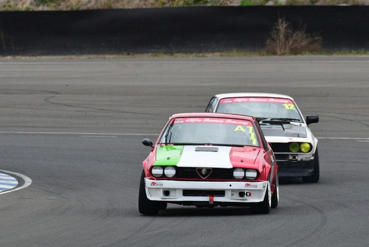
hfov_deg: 2.7
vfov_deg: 1.8
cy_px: 103
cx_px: 211
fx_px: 7795
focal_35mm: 760
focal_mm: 420
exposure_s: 1/640
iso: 500
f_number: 10
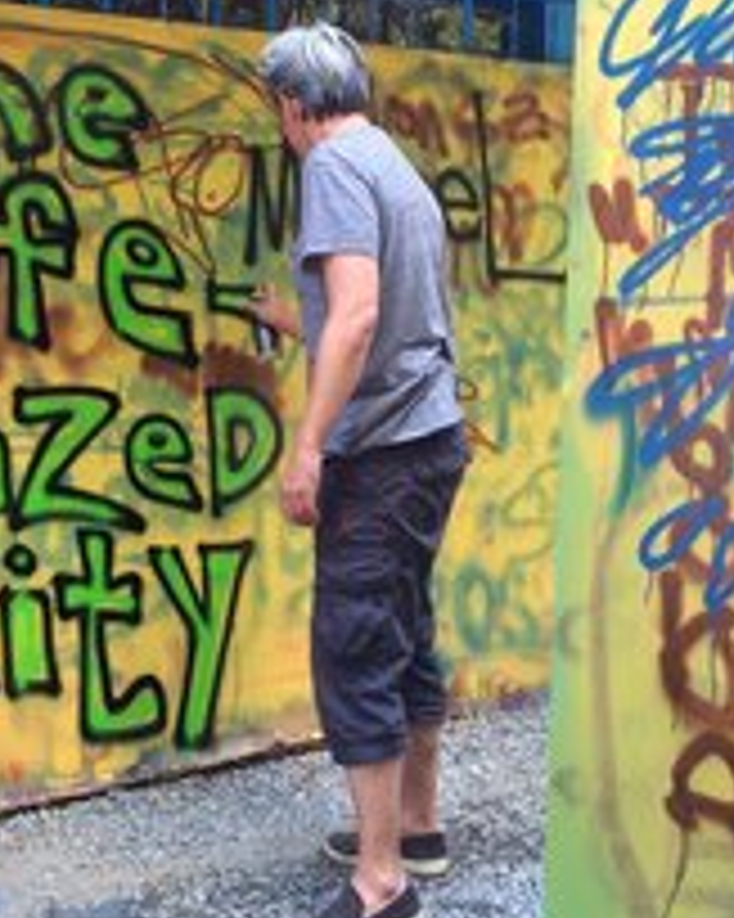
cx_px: 401
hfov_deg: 30.2
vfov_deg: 37.3
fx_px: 1359
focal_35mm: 50
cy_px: 432
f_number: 2.2
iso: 40
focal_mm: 4.15
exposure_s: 1/60
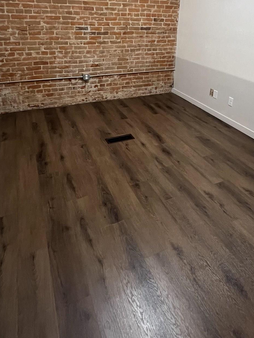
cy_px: 96
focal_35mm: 24
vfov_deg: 68.2
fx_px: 235
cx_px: 145
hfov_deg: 56.6
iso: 800
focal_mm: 1.57
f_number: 1.8
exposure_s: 1/60
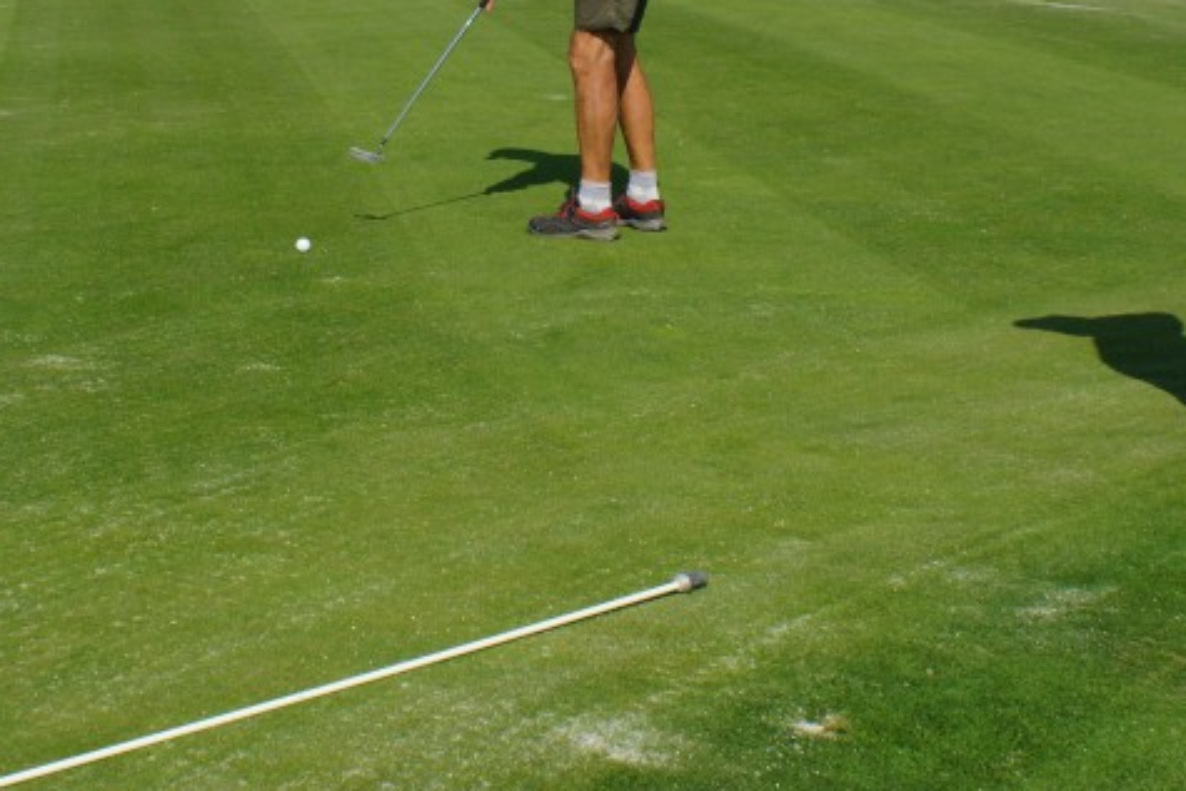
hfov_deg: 24.2
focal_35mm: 84
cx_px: 527
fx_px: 2768
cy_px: 85
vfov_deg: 16.1
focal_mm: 26
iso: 100
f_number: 13
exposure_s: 1/200
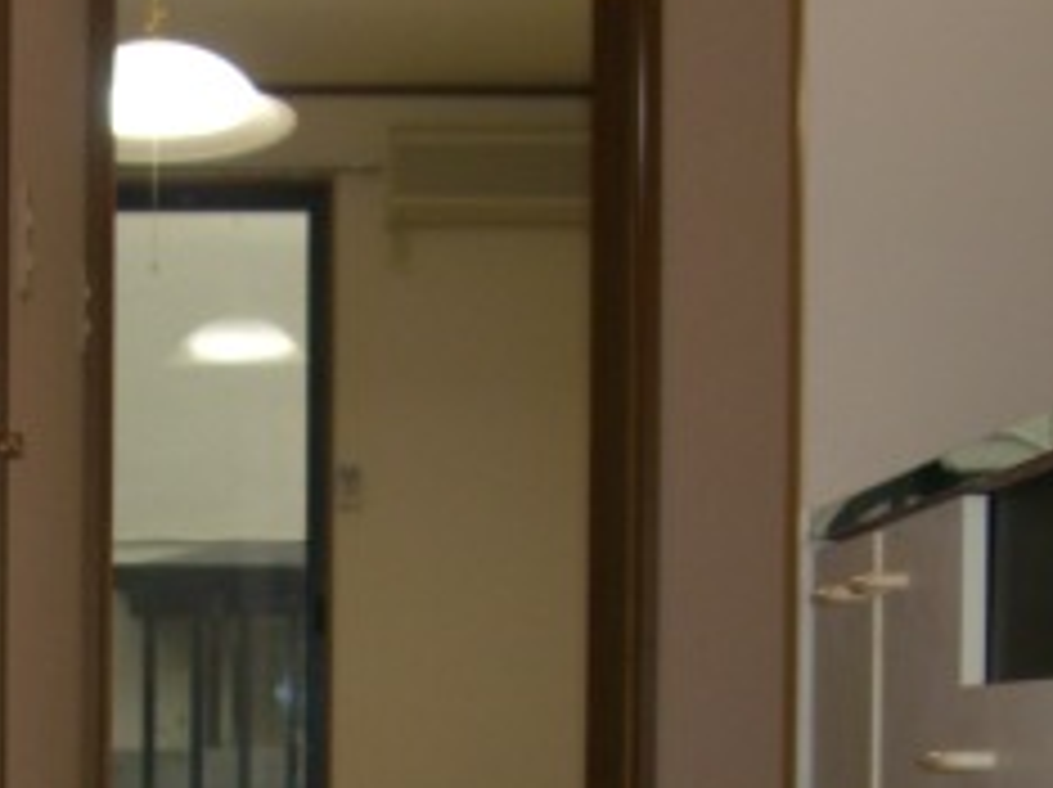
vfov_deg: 13.7
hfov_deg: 18.8
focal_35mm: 104
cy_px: 991
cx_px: 261
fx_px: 3160
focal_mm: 7.9
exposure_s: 1/60
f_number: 2.8
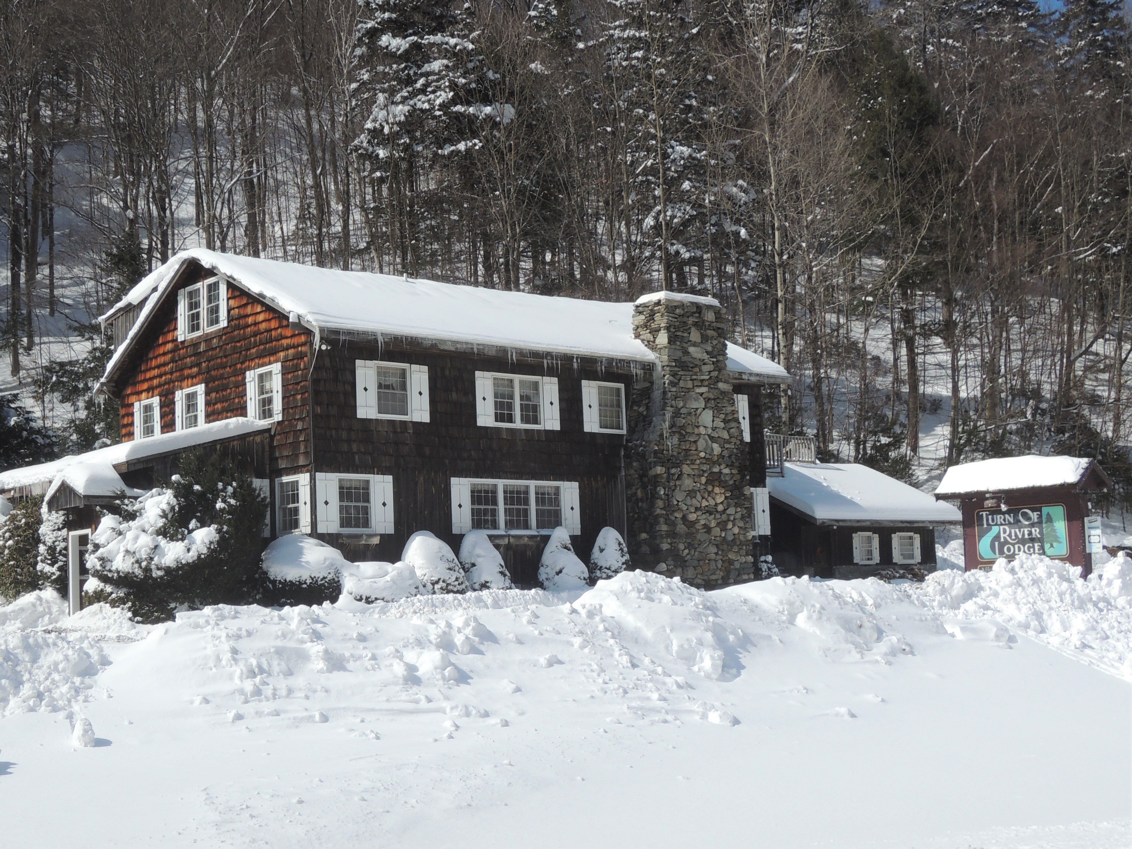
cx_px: 566
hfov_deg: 52.6
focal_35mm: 35
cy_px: 424
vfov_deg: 40.7
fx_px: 1144
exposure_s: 1/1250
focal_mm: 6.3
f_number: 4
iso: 100
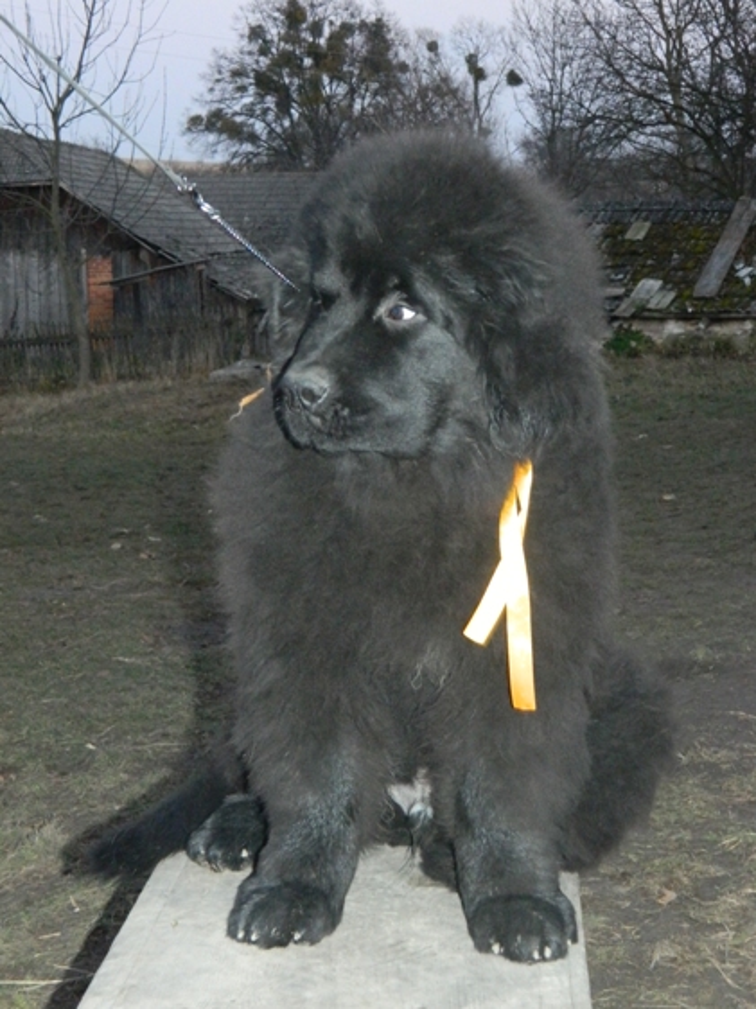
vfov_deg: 27.8
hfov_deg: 21.0
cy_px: 504
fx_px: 2040
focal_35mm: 70
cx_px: 378
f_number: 4
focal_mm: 12.6
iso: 800
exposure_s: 1/50
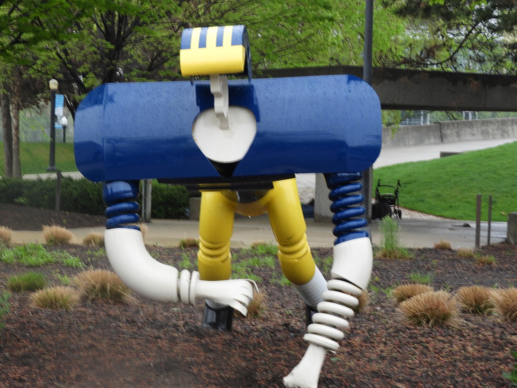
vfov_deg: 14.1
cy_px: 194
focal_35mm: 105
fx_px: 1568
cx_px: 258
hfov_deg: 18.7
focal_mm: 18.8
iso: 180
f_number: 4.8
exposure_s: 1/60
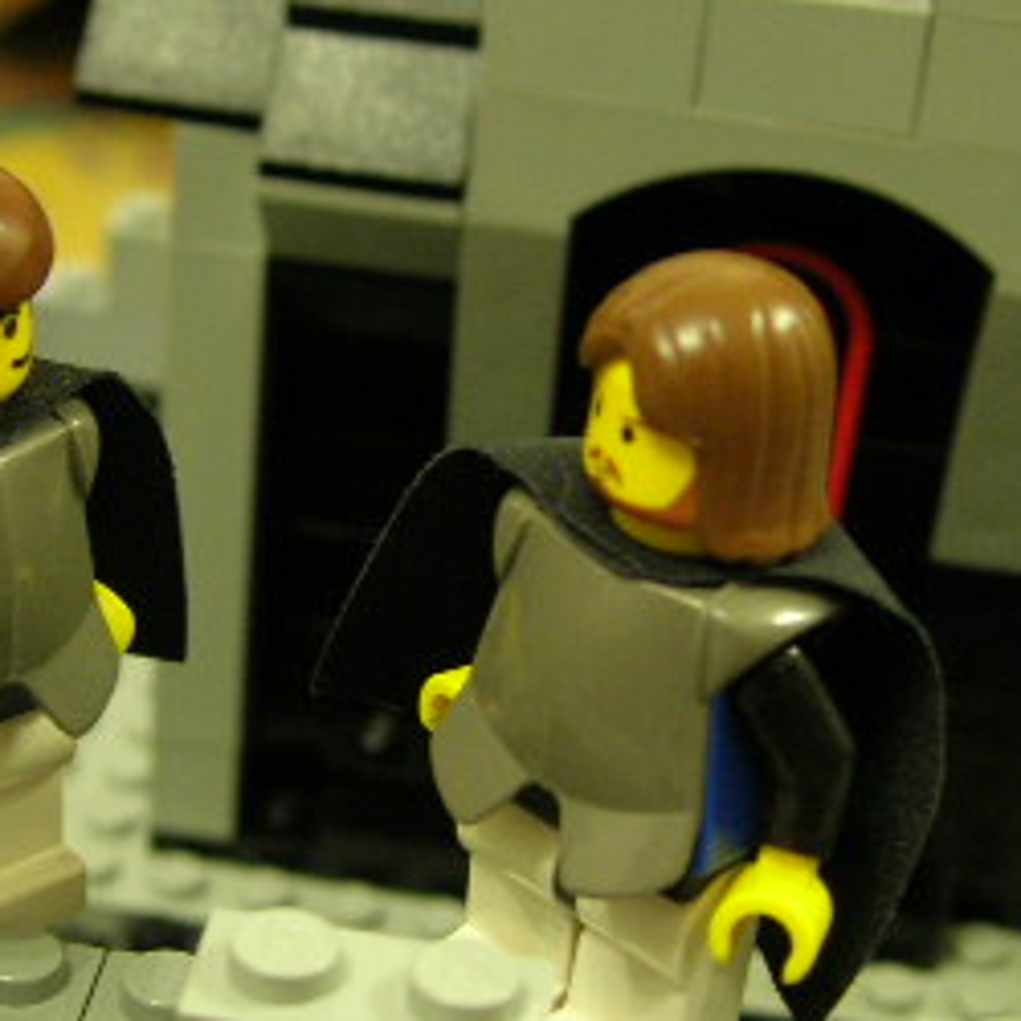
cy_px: 547
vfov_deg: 20.2
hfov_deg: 20.1
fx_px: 2870
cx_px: 347
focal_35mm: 86
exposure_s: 1/3.8
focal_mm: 7.8
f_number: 2.8
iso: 105
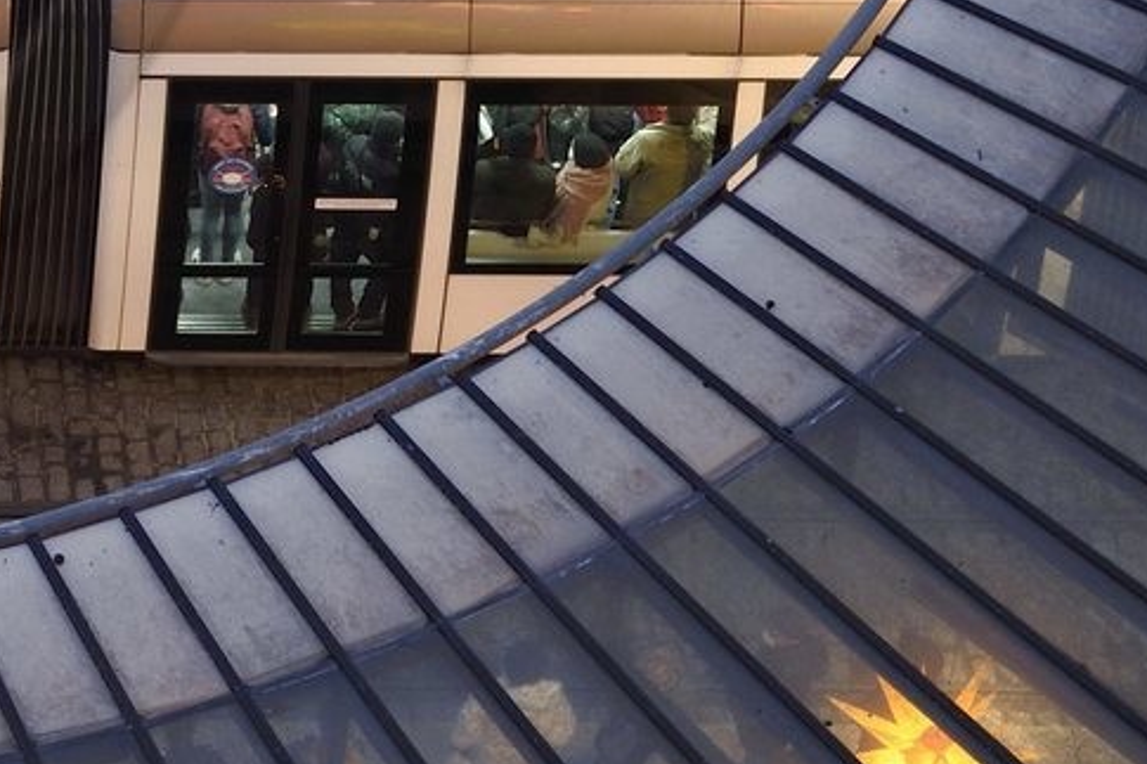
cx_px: -695
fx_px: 9045
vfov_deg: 4.8
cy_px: -451
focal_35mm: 284
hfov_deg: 7.1
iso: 800
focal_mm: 86
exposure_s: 1/8
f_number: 6.3
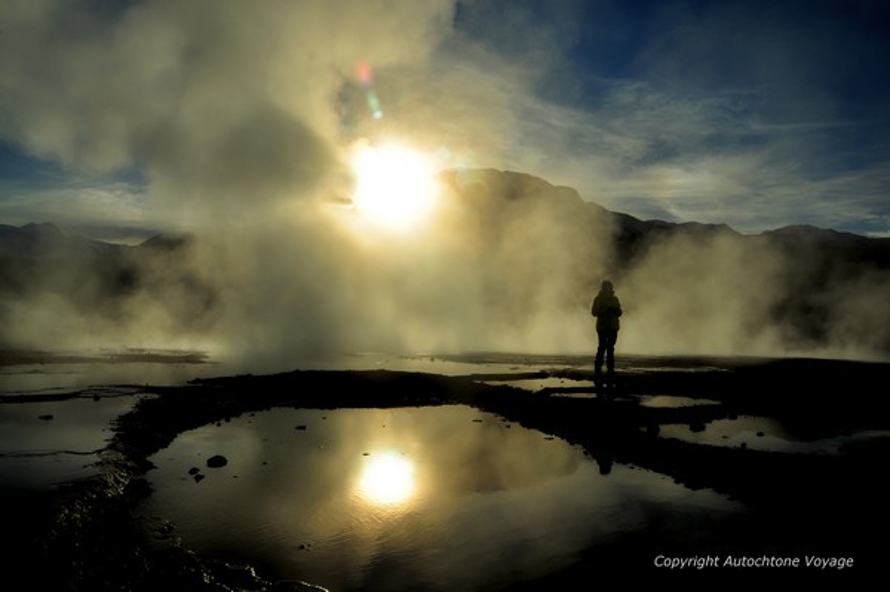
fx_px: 667
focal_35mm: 27
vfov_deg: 47.9
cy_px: 296
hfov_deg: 67.4
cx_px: 445
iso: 200
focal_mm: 18
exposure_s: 1/1250
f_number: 13
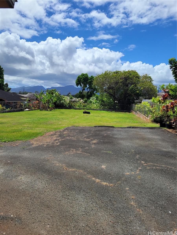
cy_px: 118
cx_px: 88
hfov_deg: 53.1
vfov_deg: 67.3
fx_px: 177
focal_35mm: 26
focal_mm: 5.4
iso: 40
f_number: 1.8
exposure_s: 1/3550
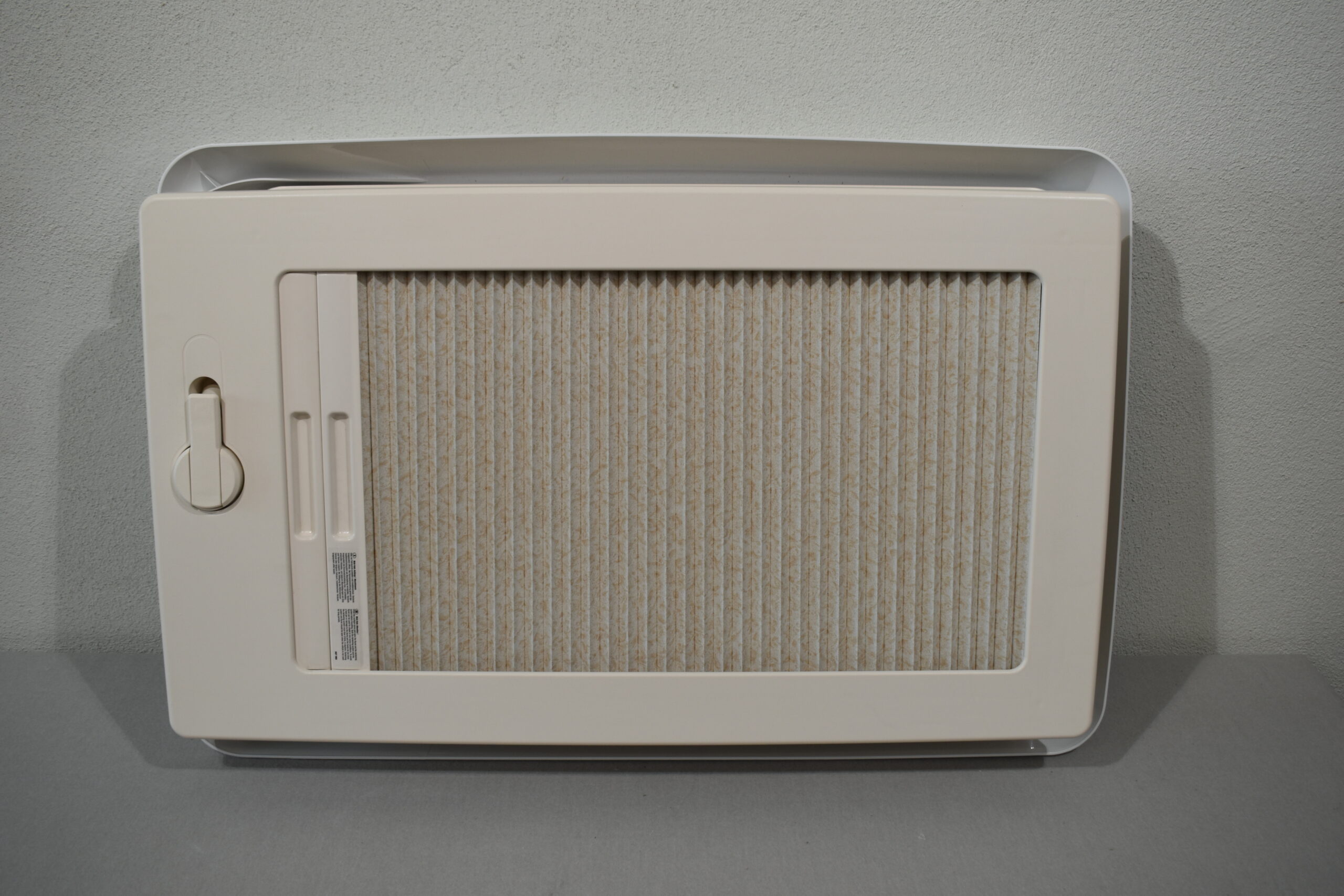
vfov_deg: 38.4
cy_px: 448
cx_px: 672
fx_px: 1288
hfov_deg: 55.1
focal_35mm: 34
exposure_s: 1/125
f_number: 5.6
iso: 200
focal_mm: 23
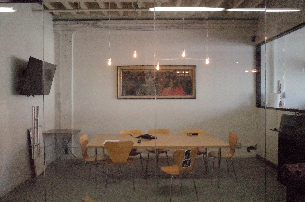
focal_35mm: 28
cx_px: 152
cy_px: 101
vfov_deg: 46.2
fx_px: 237
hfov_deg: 65.6
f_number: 5.6
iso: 12800
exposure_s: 1/500
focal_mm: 18.3
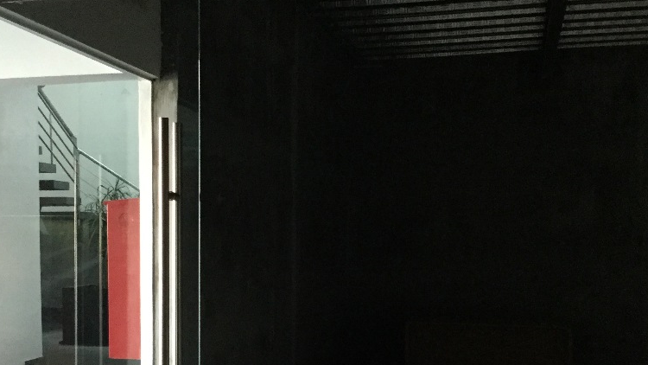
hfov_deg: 42.7
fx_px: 825
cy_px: 274
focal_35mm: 48
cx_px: 270
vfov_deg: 24.6
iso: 200
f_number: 2.4
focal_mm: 3.3
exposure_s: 1/20
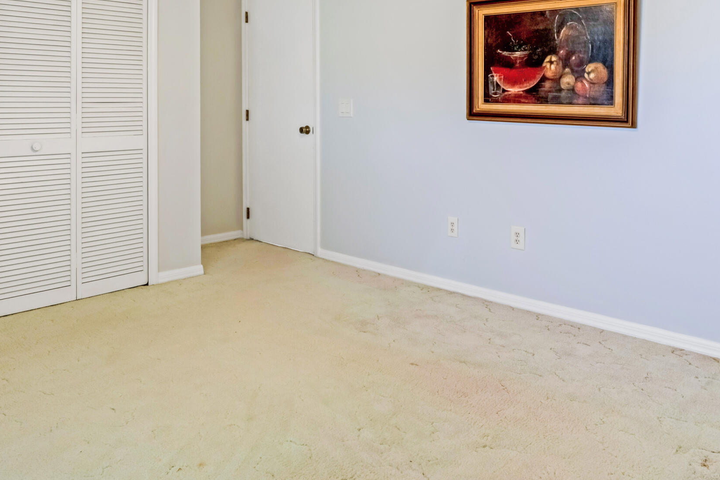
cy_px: 104
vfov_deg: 42.0
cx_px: 288
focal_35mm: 30
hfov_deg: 61.6
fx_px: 598
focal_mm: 11
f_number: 9
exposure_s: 1/200
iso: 250
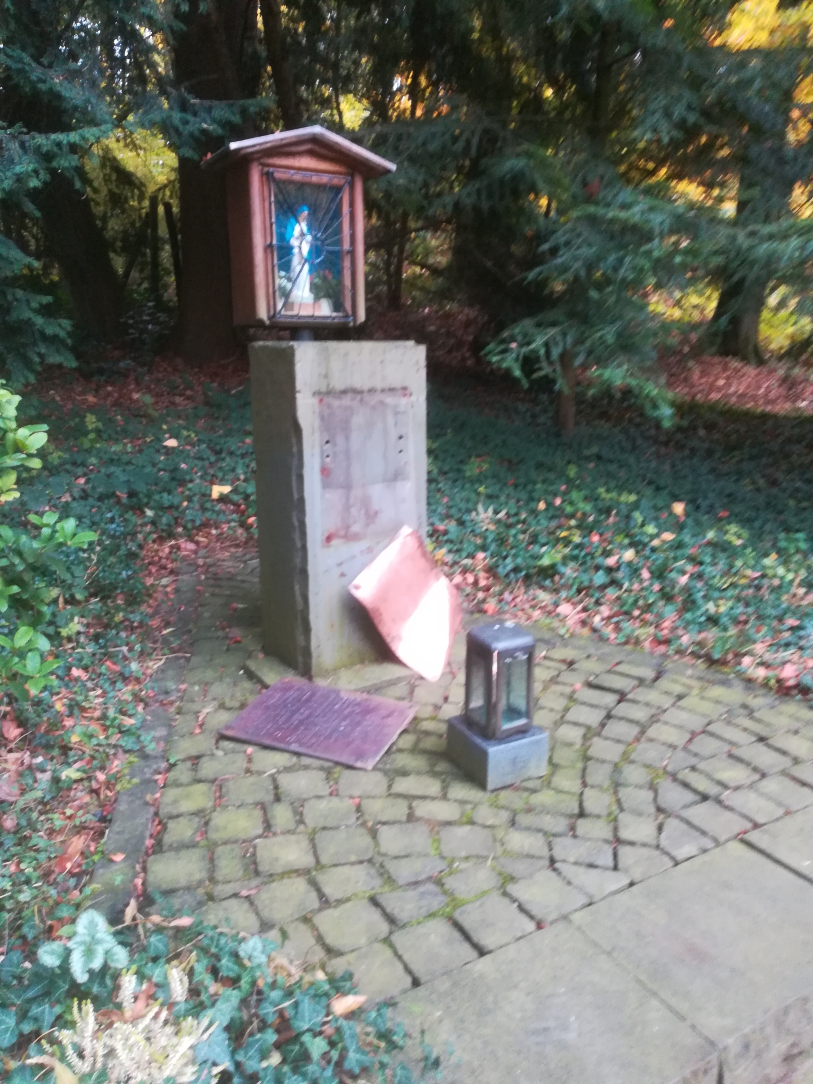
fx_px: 814
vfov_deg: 67.3
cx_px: 406
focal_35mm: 26
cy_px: 542
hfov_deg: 53.1
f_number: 2.2
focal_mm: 3.83
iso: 250
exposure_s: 1/33.3
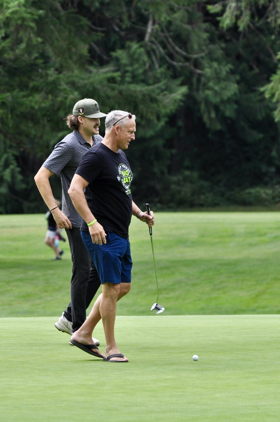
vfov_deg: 7.6
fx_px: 3158
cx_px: 140
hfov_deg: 5.1
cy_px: 211
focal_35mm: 270
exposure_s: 1/1250
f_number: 5
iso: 400
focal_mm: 180
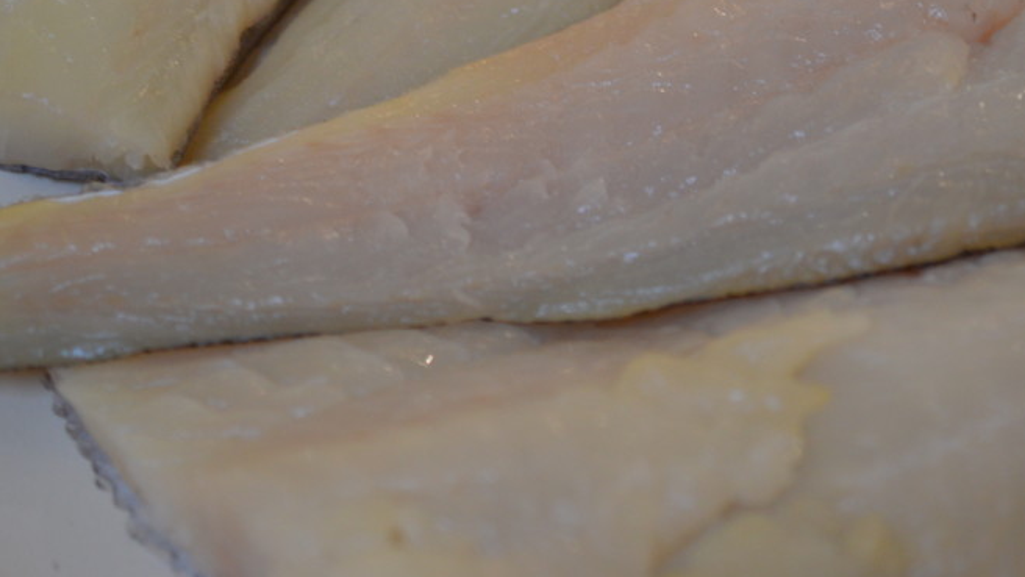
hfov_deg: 21.7
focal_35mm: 98
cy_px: 99
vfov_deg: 12.3
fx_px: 2664
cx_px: 648
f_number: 3
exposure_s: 1/60
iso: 720
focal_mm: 40
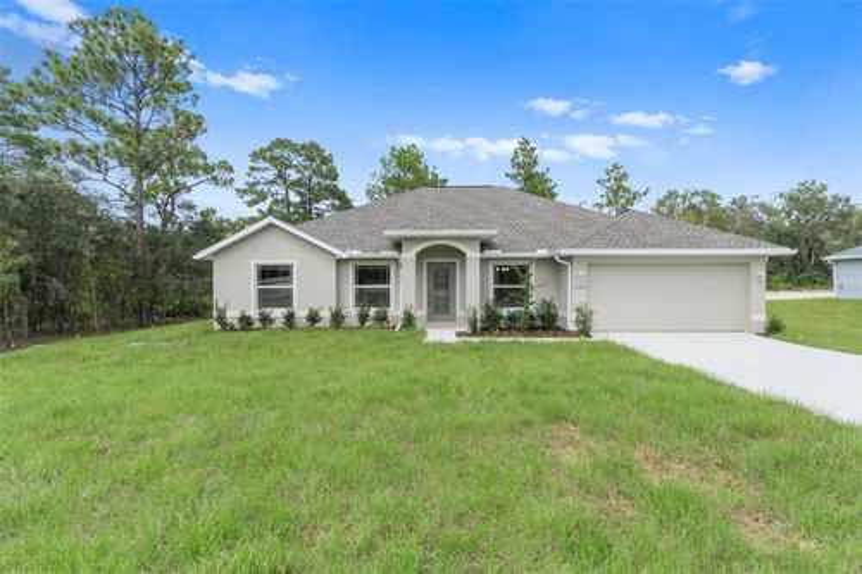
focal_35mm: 20
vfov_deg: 63.2
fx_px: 467
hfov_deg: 85.4
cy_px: 287
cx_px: 431
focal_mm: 13
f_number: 8
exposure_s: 1/250
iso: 640
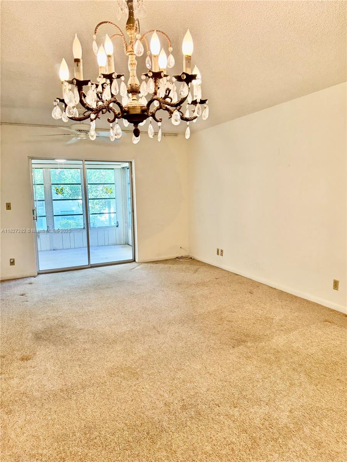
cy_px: 231
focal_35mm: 24
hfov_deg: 56.8
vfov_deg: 71.6
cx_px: 174
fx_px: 321
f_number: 1.78
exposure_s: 1/60
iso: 125
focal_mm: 6.76
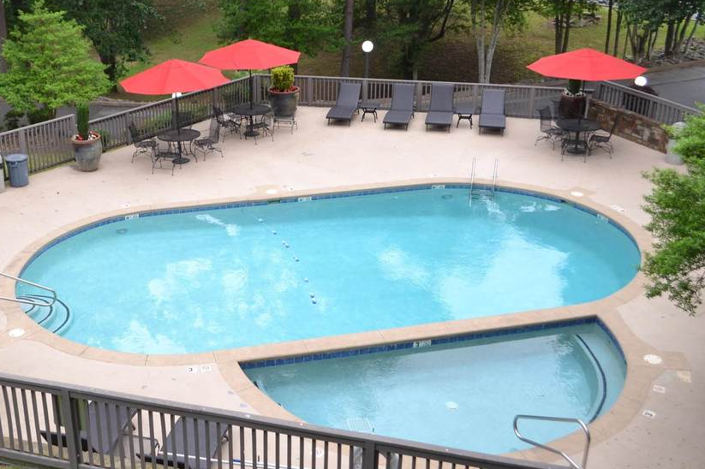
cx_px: 199
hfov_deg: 45.2
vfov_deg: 31.8
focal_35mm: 42
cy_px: 205
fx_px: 822
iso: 400
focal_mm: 18
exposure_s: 1/60
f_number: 4
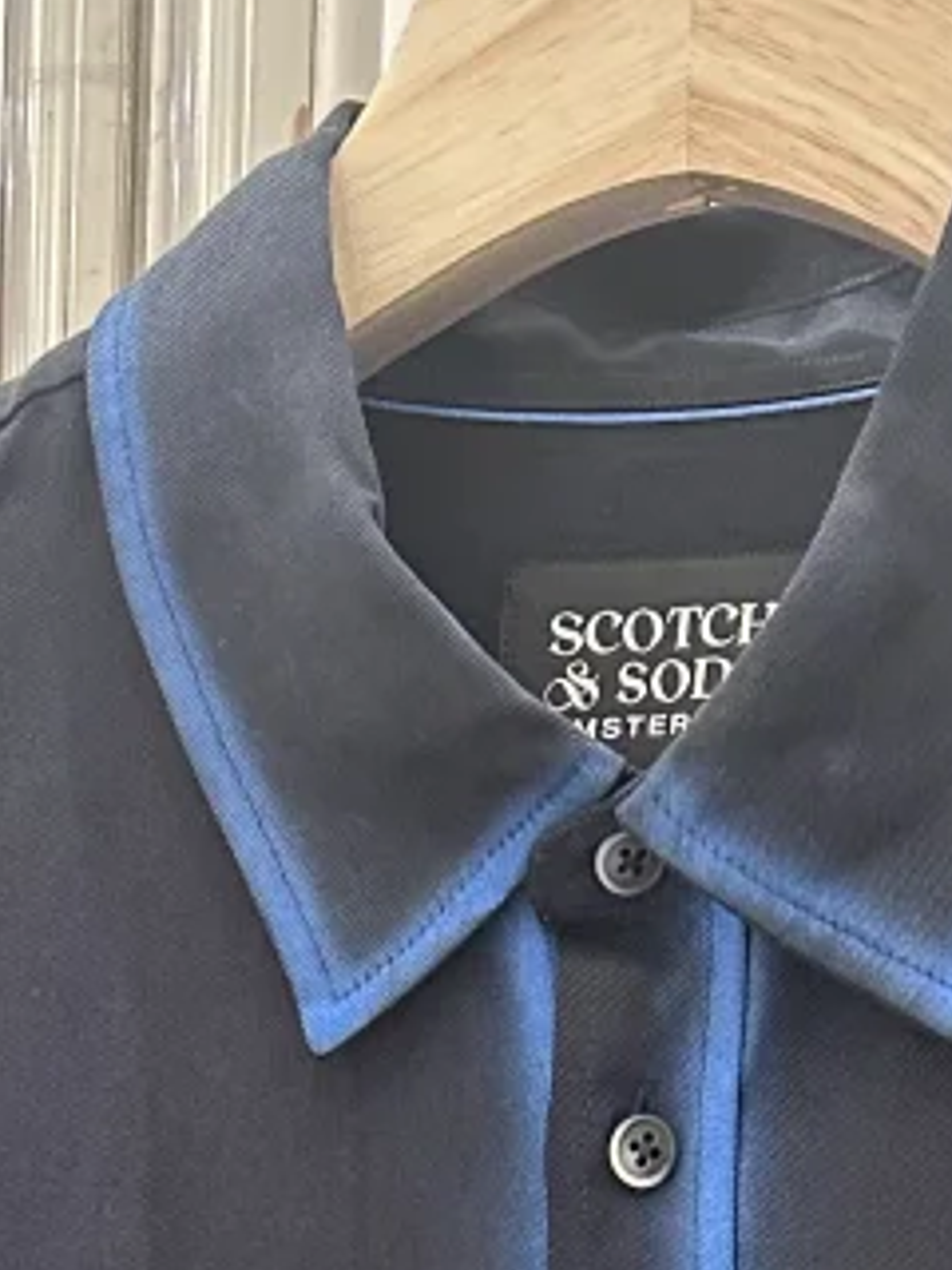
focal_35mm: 108
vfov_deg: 15.6
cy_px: 2286
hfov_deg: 13.7
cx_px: 488
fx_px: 3960
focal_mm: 6.86
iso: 320
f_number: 1.78
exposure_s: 1/50
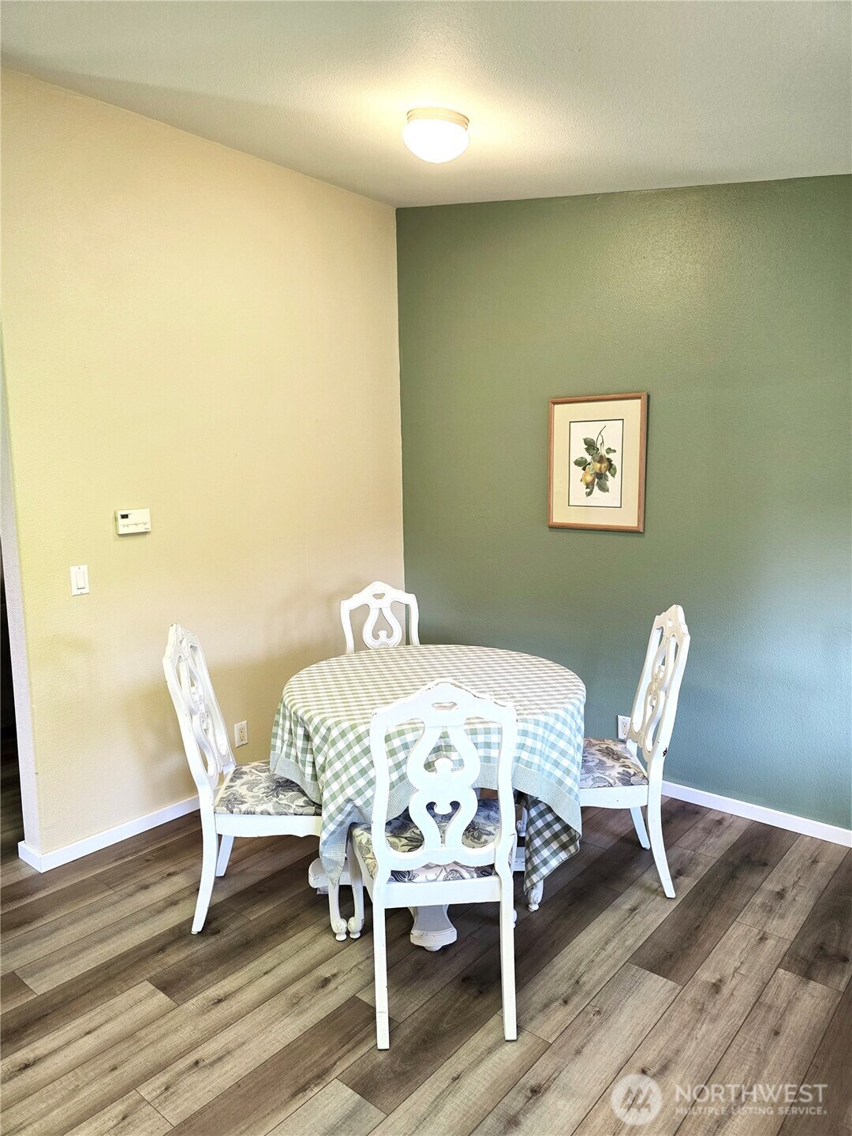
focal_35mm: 23
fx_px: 755
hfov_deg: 58.9
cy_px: 568
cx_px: 426
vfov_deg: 73.9
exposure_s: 1/60
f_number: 1.7
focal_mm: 6.3
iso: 200
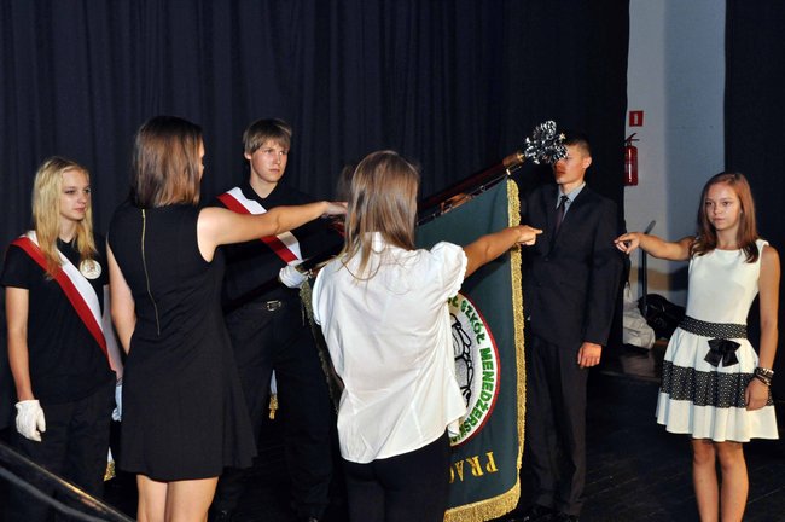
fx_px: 1176
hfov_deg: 36.9
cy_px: 261
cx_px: 392
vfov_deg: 25.0
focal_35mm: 54
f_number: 11
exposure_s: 1/60
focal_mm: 36
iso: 1600
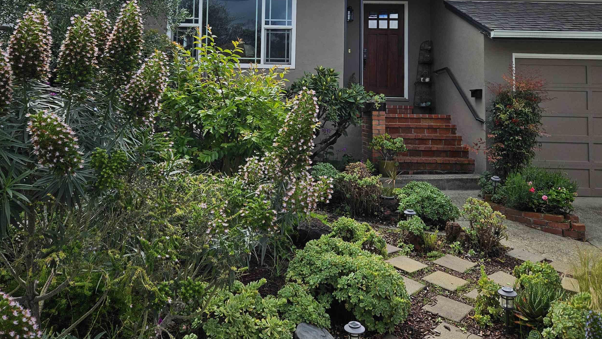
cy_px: 82
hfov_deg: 62.6
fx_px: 495
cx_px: 290
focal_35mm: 31
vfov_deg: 36.8
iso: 25
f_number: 1.8
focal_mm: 5.4
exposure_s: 1/2000
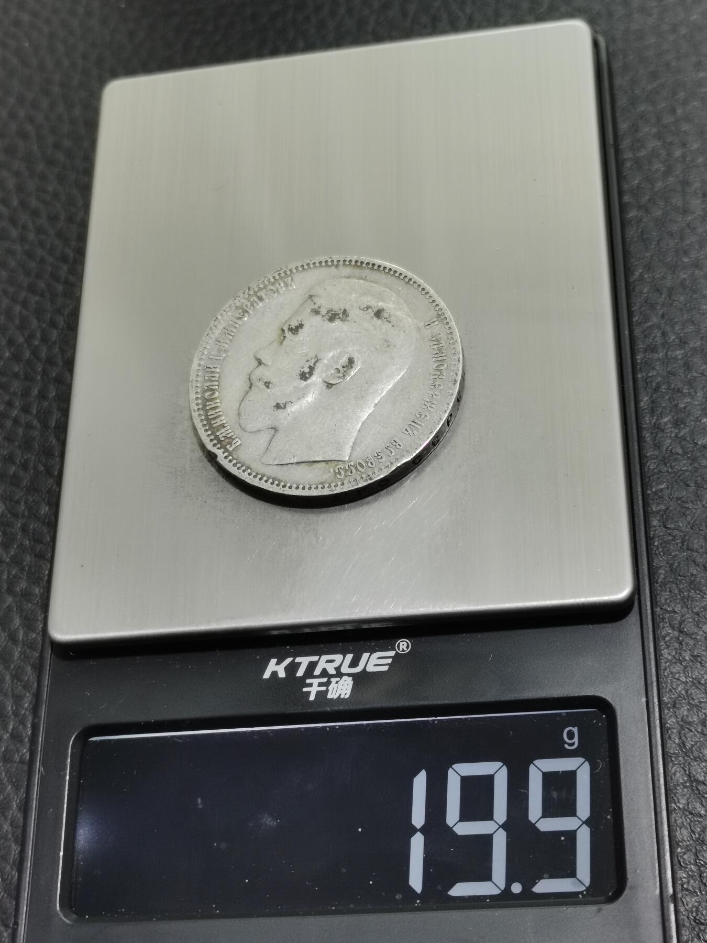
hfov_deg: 24.4
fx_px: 1634
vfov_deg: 32.2
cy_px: 472
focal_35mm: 60
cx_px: 354
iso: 100
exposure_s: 1/120
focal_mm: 5.58
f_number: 1.8
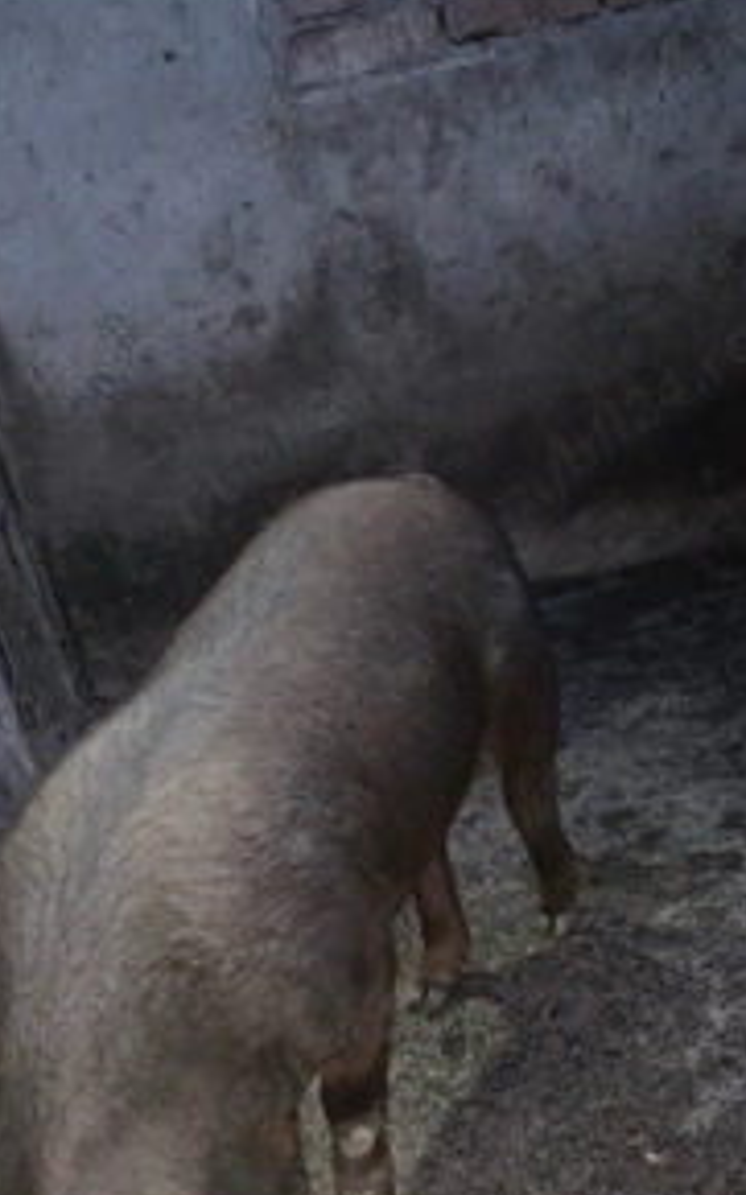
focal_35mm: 38
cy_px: 795
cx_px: 387
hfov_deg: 33.5
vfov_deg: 50.6
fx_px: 1237
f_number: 1.8
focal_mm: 4.25
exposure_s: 1/4
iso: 320
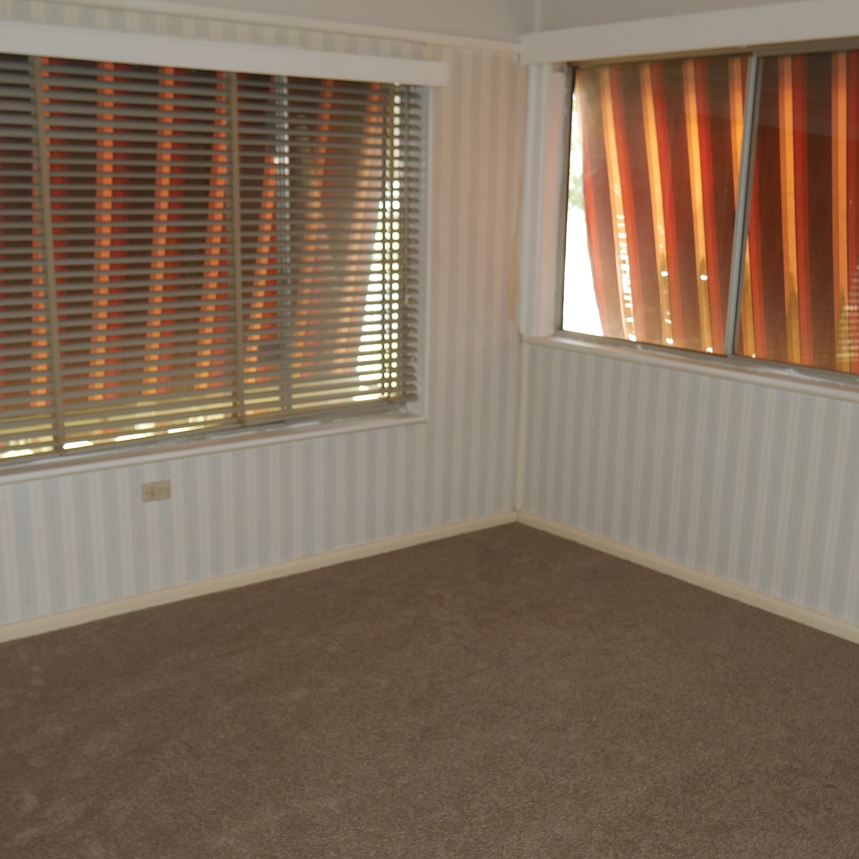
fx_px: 1095
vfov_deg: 42.8
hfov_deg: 42.8
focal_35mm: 39
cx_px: 457
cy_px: 477
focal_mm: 14
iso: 250
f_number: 3.5
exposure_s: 1/60
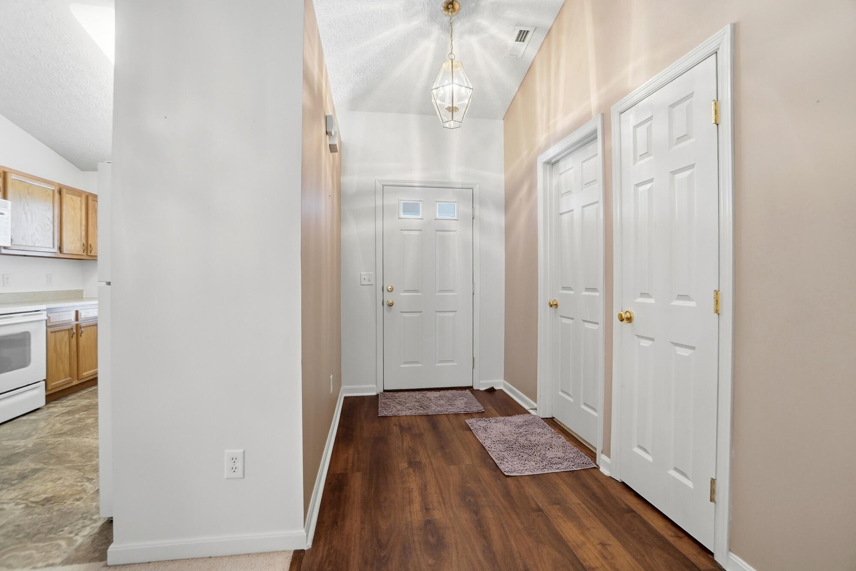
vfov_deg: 77.3
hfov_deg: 100.4
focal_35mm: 15
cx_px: 428
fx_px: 357
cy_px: 286
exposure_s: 1/250
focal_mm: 10
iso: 100
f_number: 4
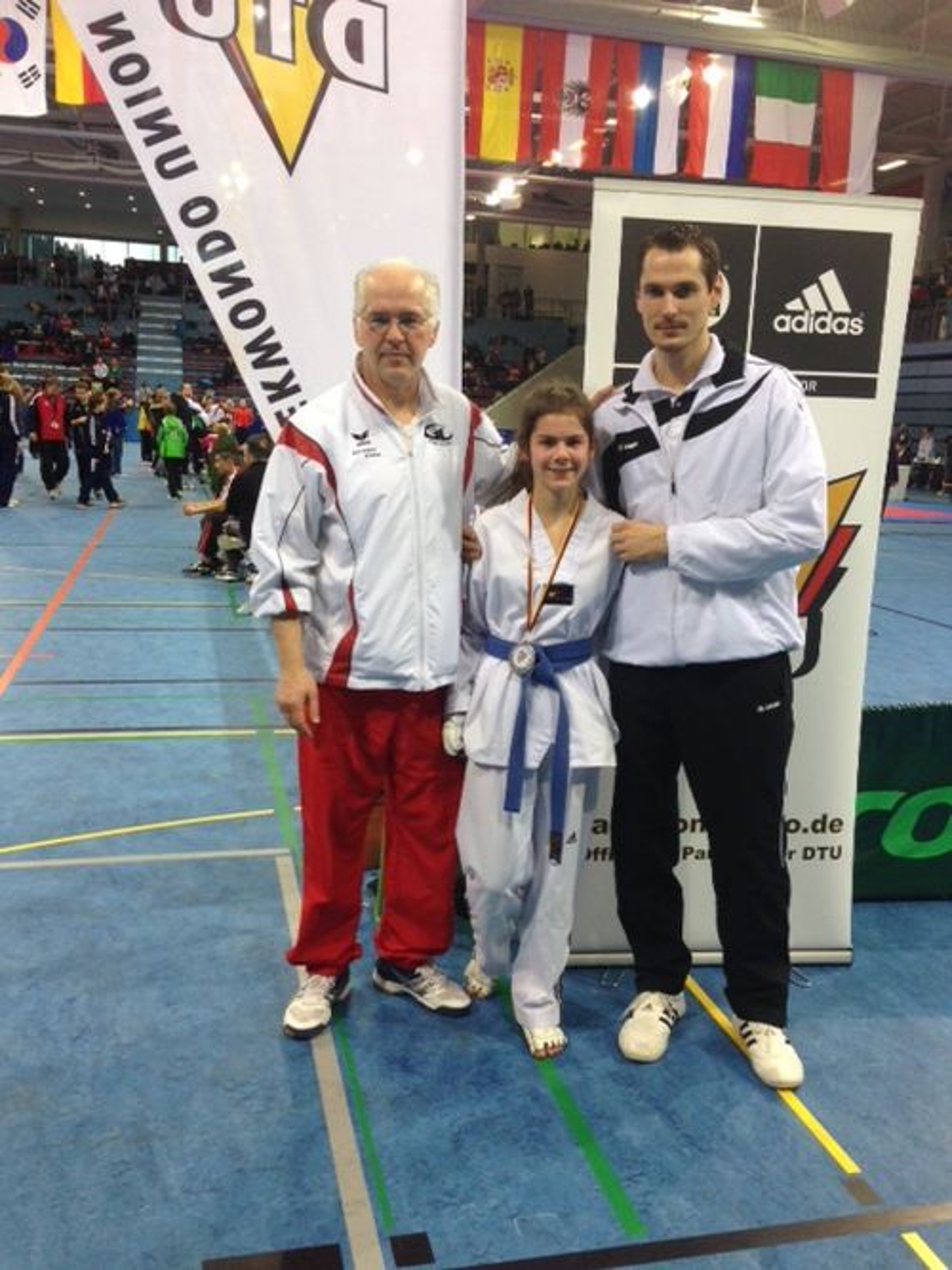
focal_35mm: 33
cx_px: 476
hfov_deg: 42.9
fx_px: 1210
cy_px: 635
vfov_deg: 55.4
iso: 80
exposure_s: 1/120
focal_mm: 4.12
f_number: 2.4
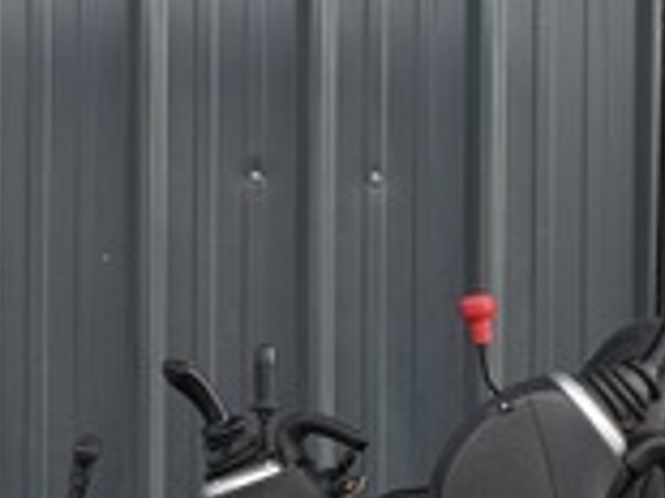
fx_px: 3052
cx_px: 34
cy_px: 275
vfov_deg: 9.3
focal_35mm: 159
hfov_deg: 12.3
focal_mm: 6.76
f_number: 1.78
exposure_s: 1/464
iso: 80
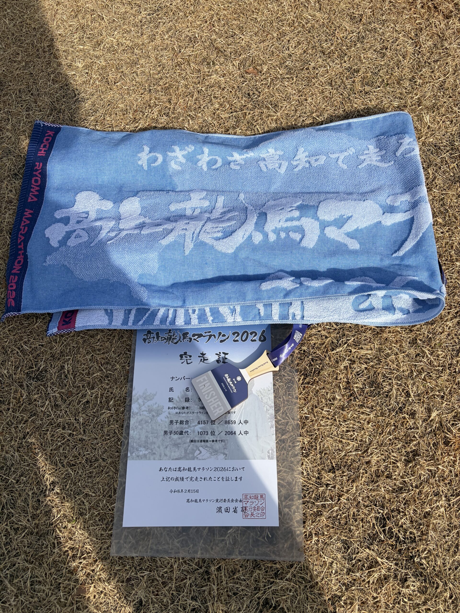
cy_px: 306
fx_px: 461
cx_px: 230
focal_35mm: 26
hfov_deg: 53.1
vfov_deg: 67.3
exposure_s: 1/8850
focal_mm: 5.96
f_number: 1.6
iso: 64
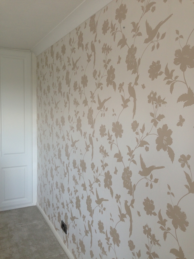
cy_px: 130
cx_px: 97
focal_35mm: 33
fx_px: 247
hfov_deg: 42.9
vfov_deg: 55.4
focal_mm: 4.12
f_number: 2.4
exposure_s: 1/30
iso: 50
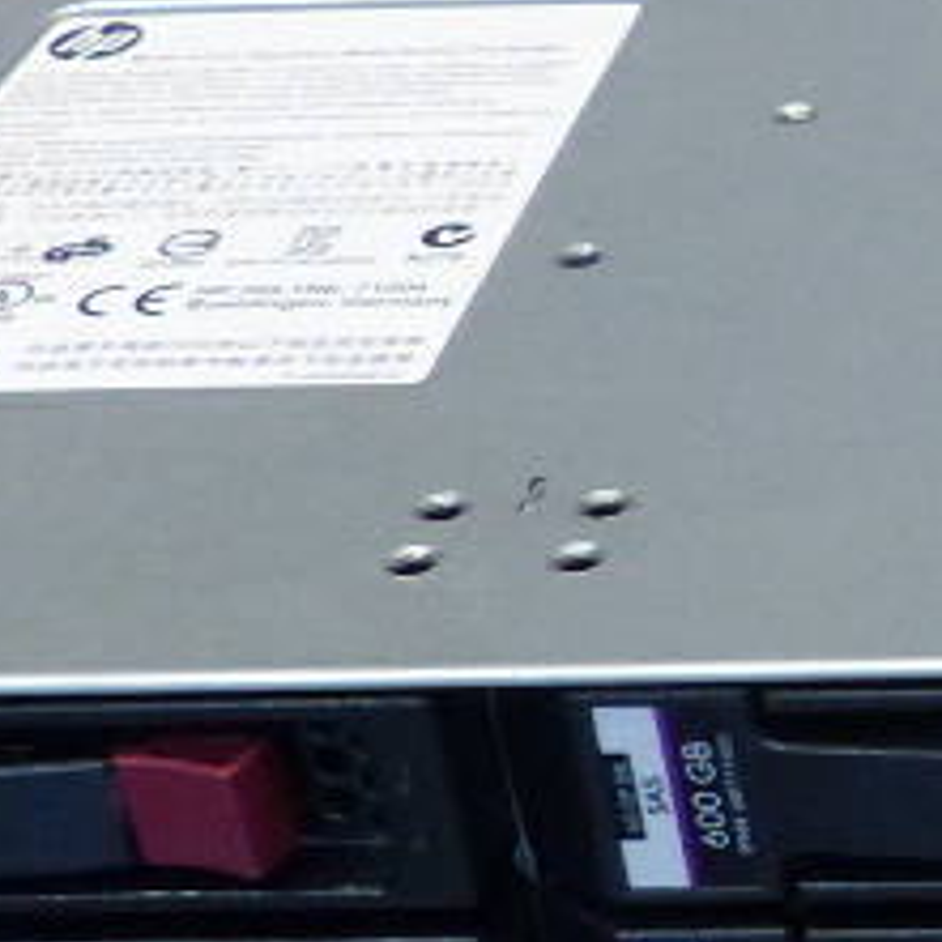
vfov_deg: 13.6
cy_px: 584
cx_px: 1739
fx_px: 3941
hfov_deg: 12.4
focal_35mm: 128
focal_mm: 4.5
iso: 400
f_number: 2.8
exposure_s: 1/50
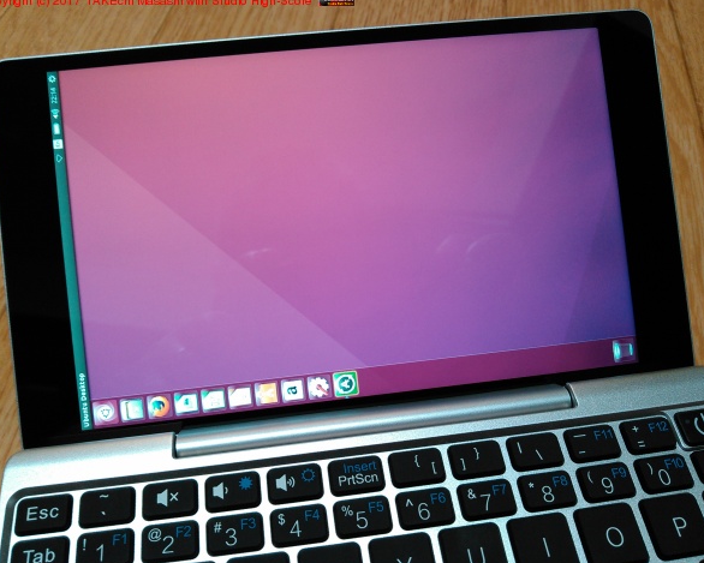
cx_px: 354
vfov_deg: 45.8
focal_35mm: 32
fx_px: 667
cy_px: 281
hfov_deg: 55.7
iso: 250
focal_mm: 4
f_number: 2.4
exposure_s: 1/15.1
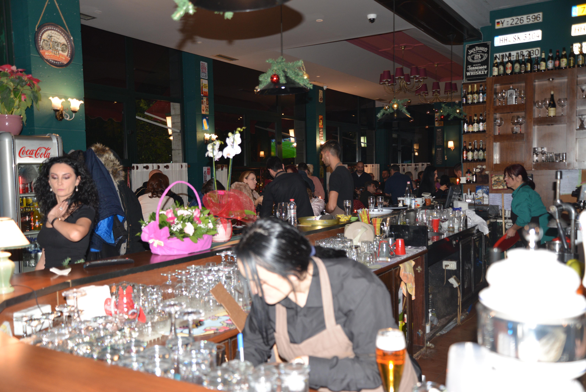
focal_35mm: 34
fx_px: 554
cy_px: 196
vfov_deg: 38.9
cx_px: 293
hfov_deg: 55.8
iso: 800
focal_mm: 34
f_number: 4
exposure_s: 1/60
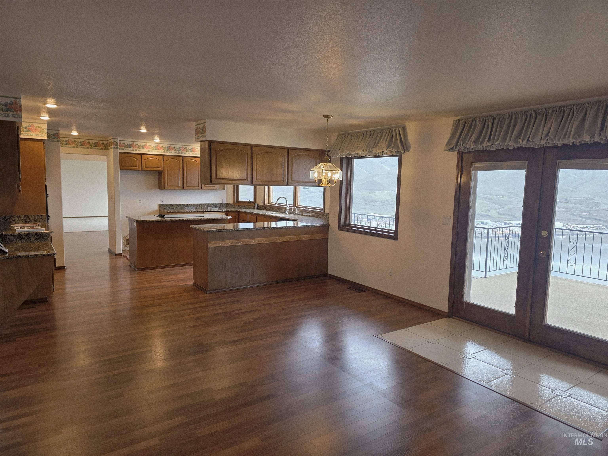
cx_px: 304
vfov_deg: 58.9
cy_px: 228
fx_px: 404
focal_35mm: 23
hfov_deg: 73.9
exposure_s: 1/120
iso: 80
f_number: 1.7
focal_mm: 6.3
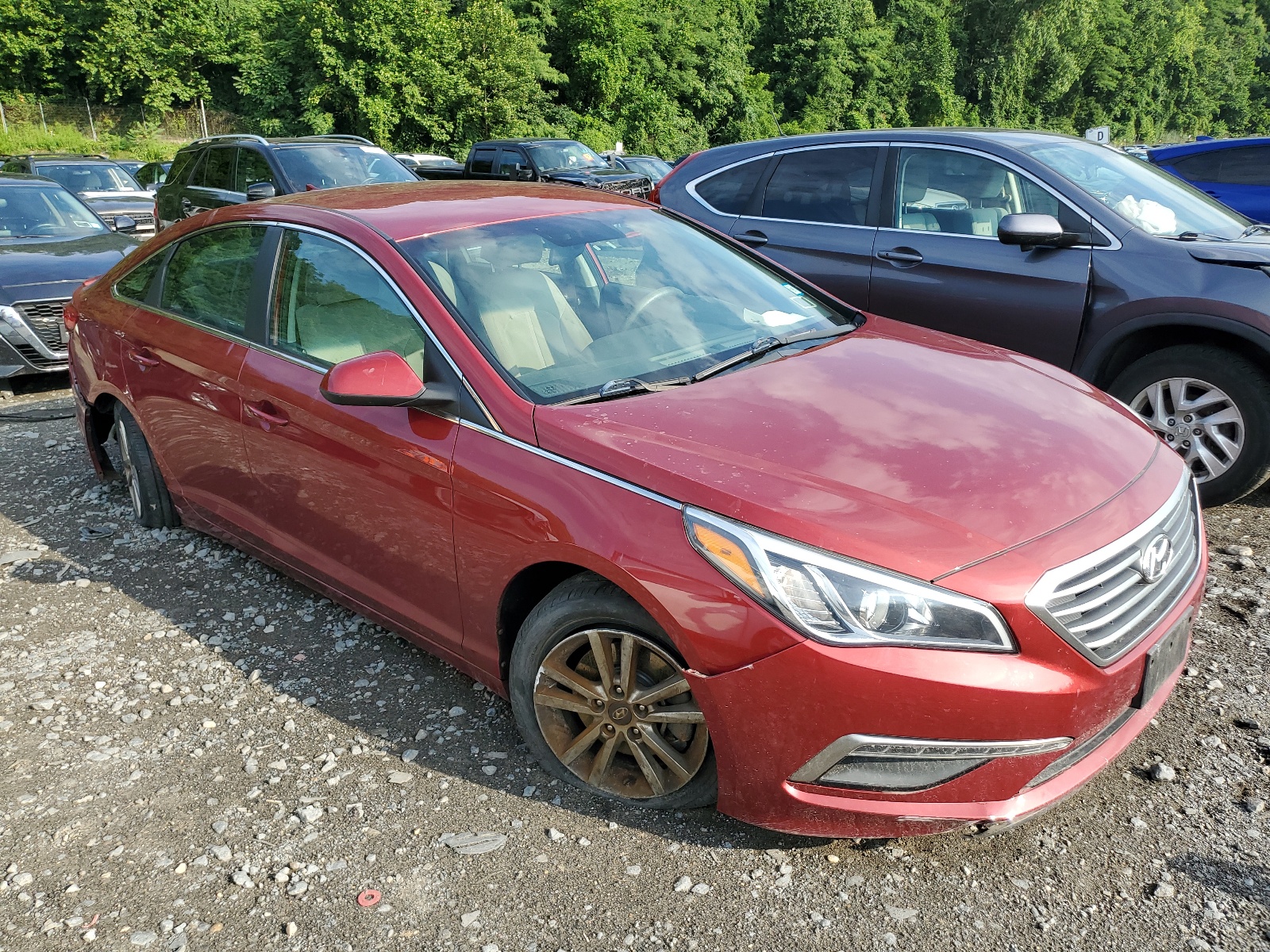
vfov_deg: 53.1
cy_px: 476
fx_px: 954
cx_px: 635
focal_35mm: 26
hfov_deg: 67.3
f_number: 1.5
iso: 50
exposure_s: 1/1111
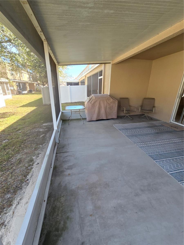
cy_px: 122
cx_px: 92
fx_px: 92
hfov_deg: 89.9
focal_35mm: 13
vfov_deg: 106.2
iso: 50
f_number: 2.2
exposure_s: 1/120
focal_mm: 2.2
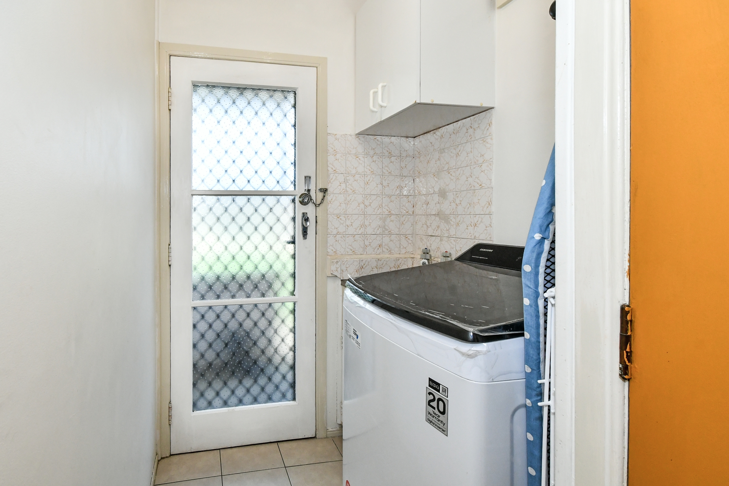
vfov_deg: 77.3
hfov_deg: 100.4
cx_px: 364
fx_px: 304
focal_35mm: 15
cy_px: 243
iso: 640
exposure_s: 1/125
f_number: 10
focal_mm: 10
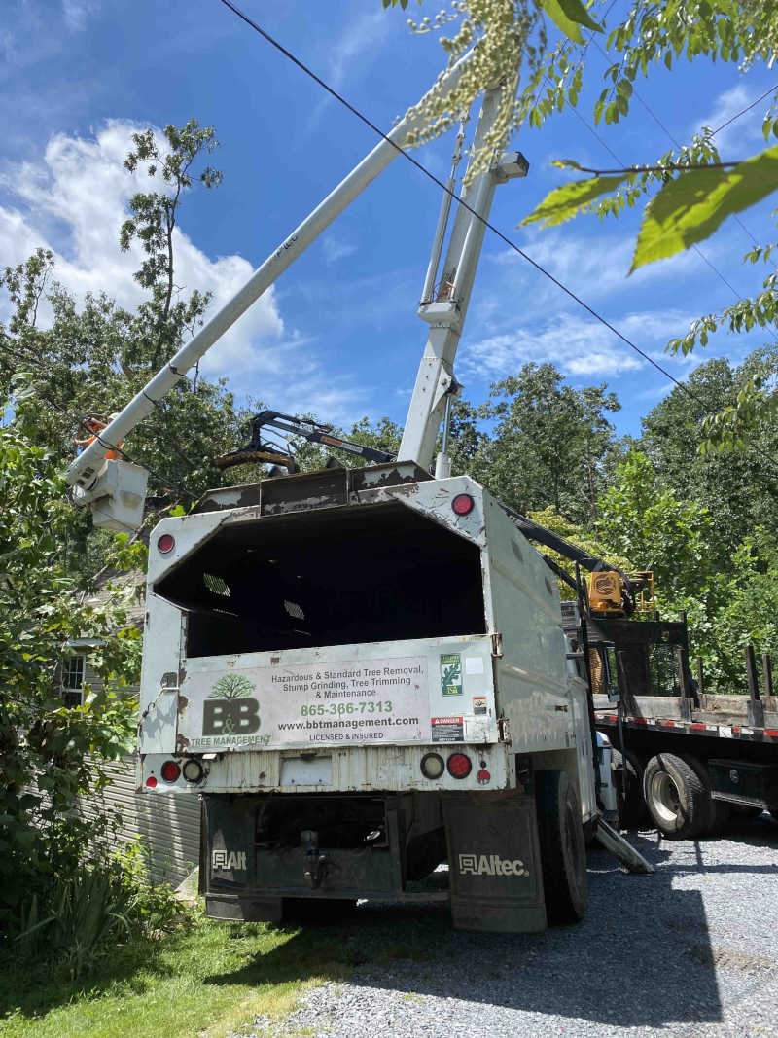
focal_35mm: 26
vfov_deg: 67.3
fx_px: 779
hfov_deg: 53.1
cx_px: 389
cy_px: 519
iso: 32
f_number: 1.8
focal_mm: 4.25
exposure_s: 1/2183
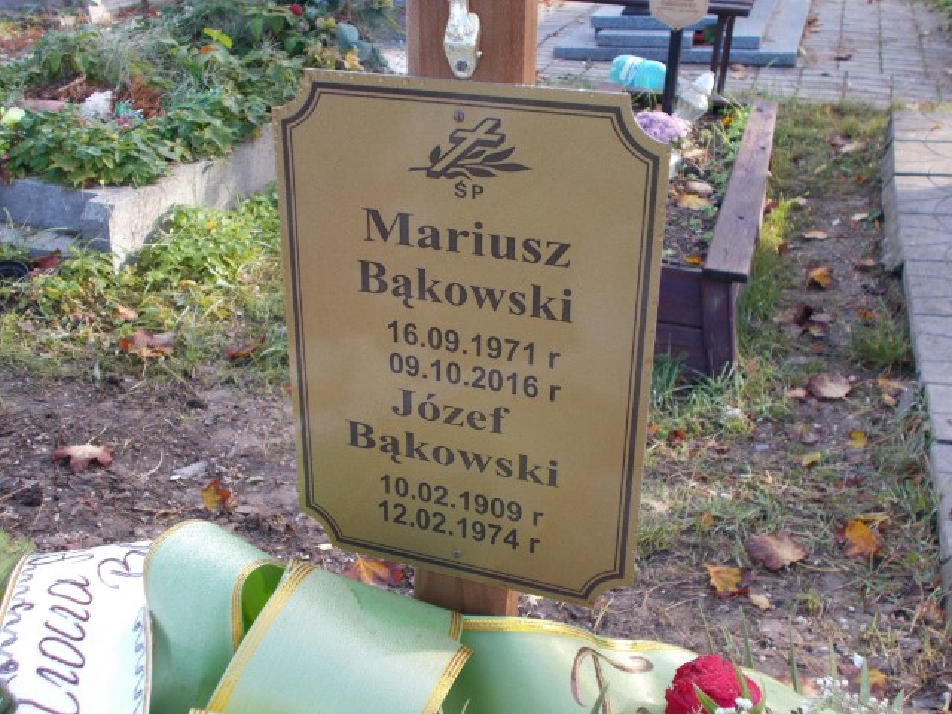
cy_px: 357
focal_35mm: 39
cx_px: 476
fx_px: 1073
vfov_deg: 36.8
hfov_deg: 47.9
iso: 80
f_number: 3.9
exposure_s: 1/60
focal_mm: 6.9
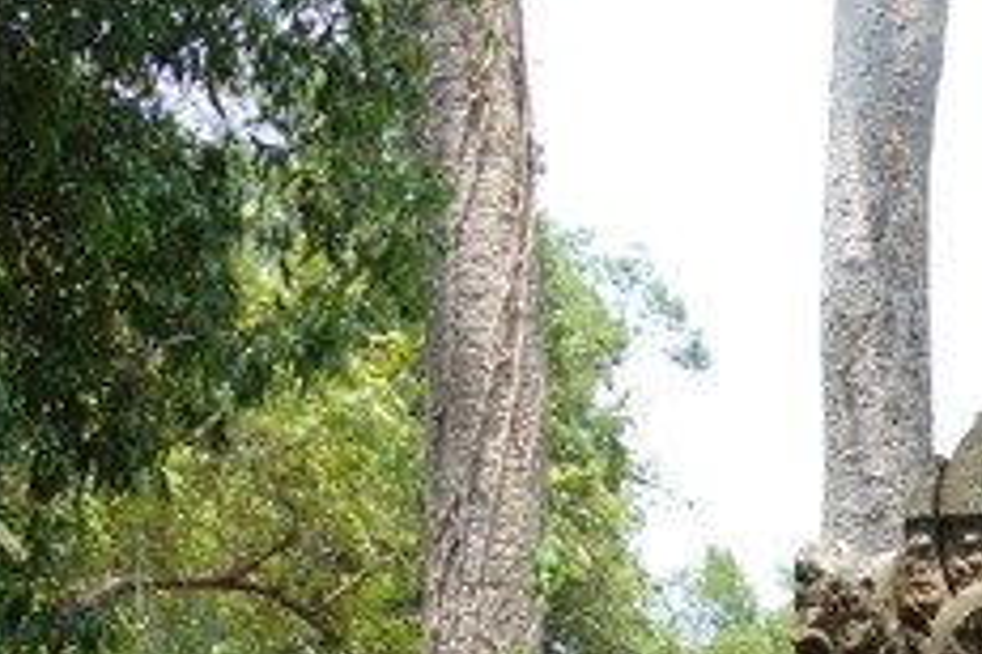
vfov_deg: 10.7
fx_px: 3300
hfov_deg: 16.2
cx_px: 1212
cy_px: 1132
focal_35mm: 121
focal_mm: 10.4
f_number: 2
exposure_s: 1/1250
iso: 125
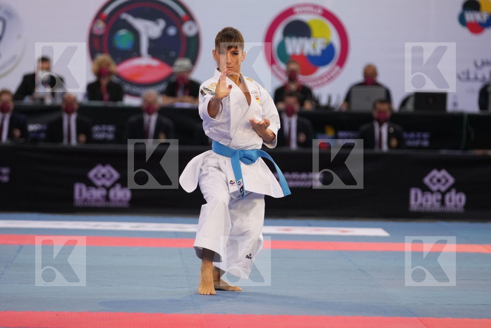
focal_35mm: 241
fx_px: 3287
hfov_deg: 8.5
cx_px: 246
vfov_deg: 5.7
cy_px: 164
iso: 2000
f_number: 2.8
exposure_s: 1/1000
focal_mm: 161
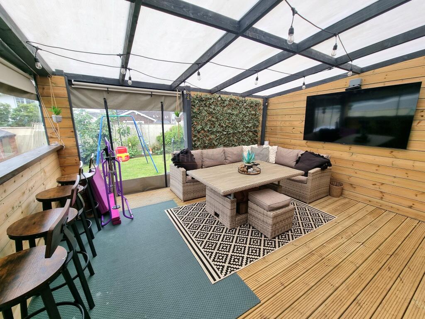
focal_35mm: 13
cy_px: 160
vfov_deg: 89.9
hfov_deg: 106.2
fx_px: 160
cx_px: 212
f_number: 2.2
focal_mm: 2.2
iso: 50
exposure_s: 1/357
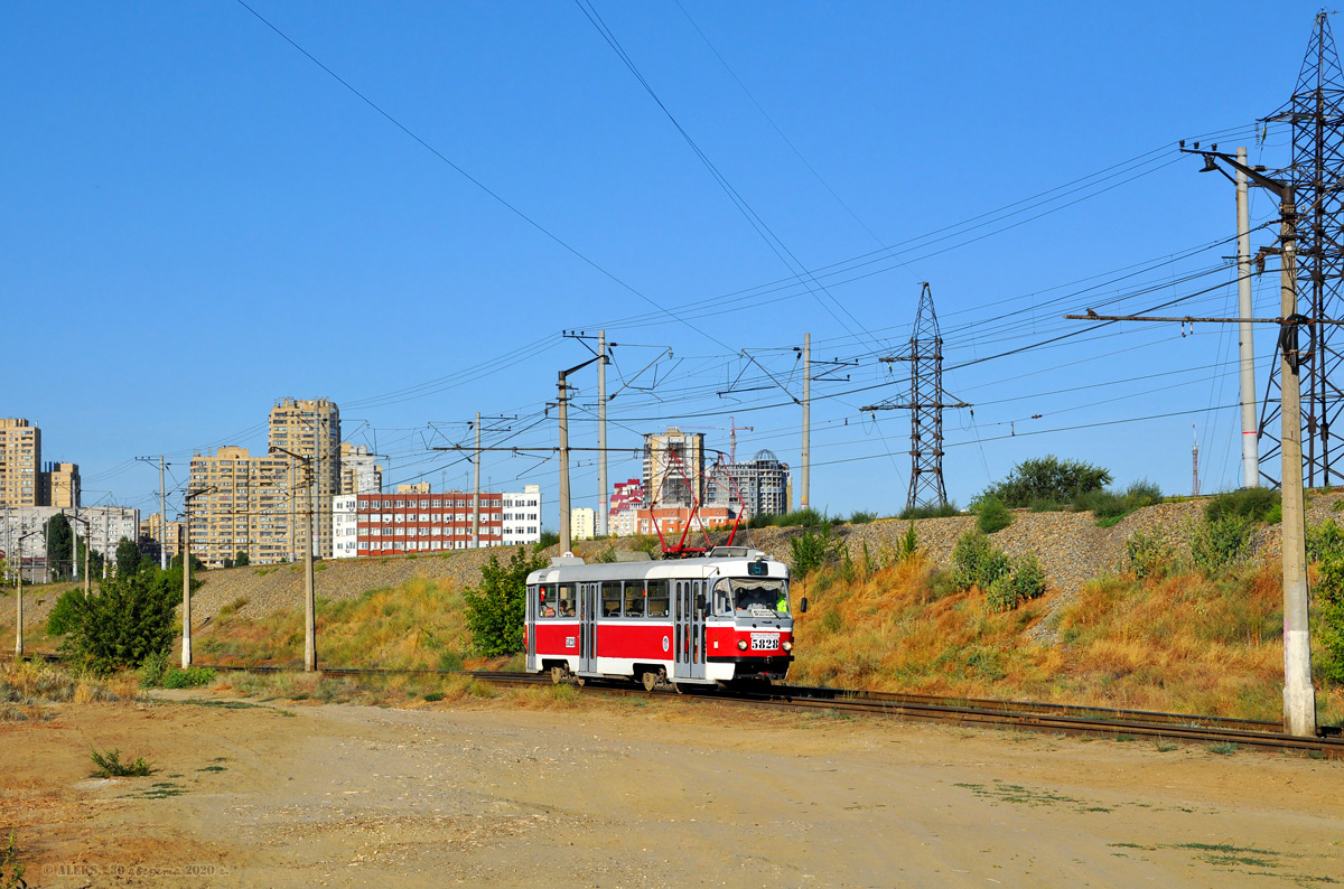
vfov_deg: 22.5
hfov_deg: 33.5
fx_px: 2235
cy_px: 444
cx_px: 672
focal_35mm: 60
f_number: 9
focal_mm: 40
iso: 200
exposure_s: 1/640
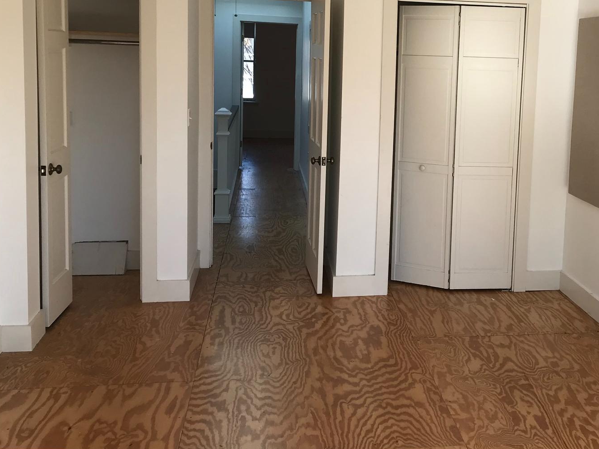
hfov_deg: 43.1
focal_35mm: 43
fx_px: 744
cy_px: 143
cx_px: 412
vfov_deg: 33.2
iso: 20
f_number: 1.8
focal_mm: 3.99
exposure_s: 1/181
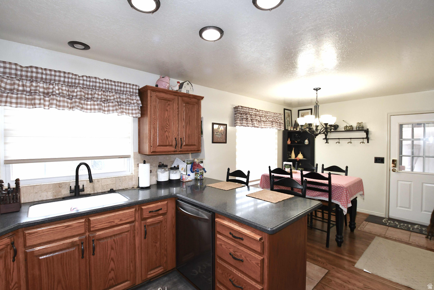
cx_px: 217
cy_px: 145
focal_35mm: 15
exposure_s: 1/60
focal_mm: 10.5
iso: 1000
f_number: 7.1
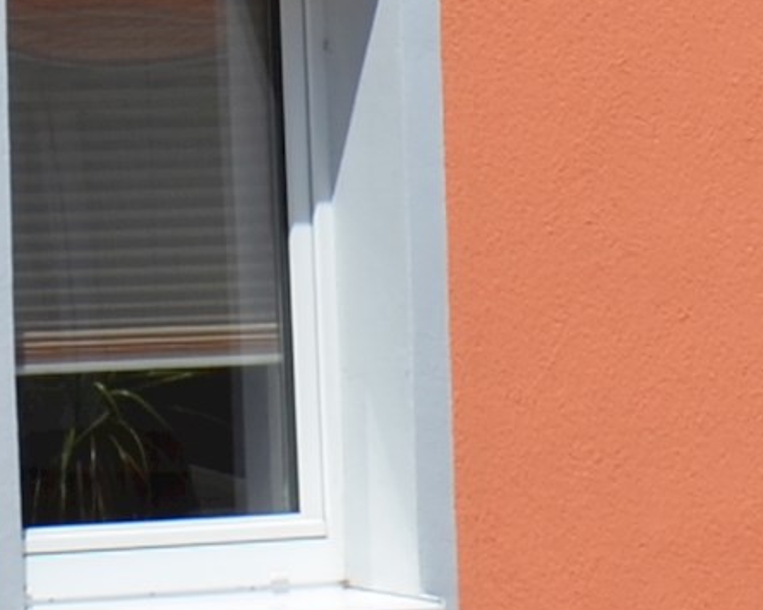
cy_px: -852
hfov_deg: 4.7
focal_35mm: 414
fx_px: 9349
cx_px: -267
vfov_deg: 3.7
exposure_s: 1/320
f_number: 9
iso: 100
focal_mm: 32
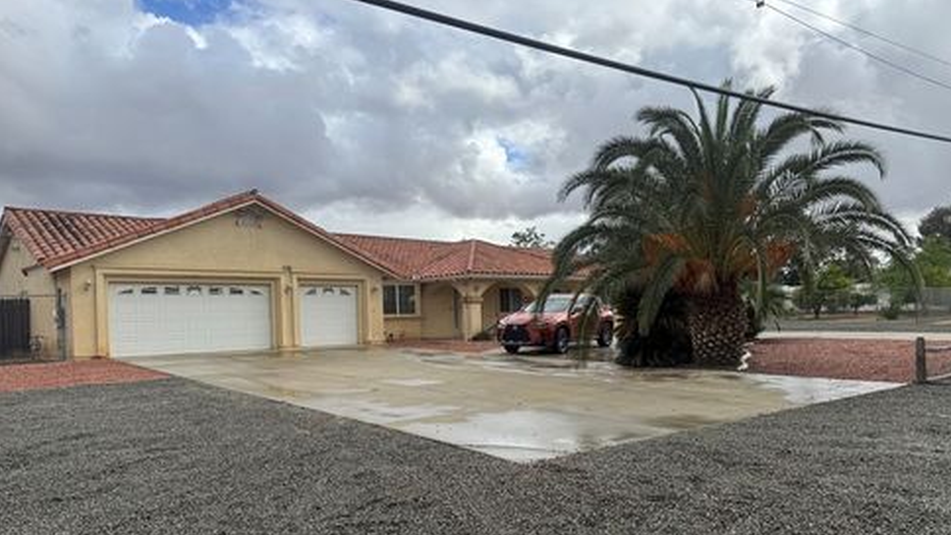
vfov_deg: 42.7
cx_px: 472
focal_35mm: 27
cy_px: 320
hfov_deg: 69.9
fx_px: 681
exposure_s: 1/4608
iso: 80
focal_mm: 6.76
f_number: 1.78
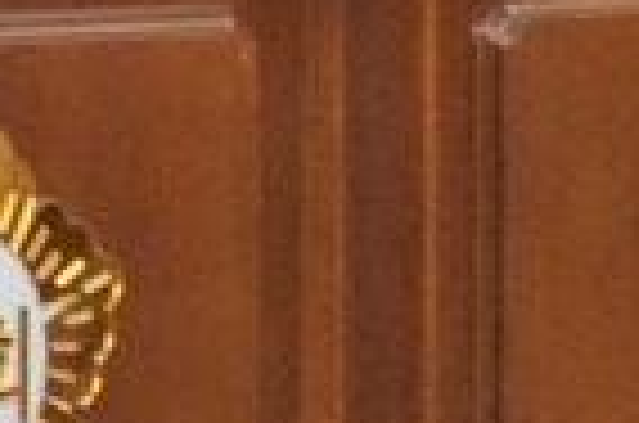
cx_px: 2214
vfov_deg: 1.0
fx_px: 23767
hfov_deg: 1.5
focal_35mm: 1342
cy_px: -889
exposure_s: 1/200
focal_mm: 190
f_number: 9
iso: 8000
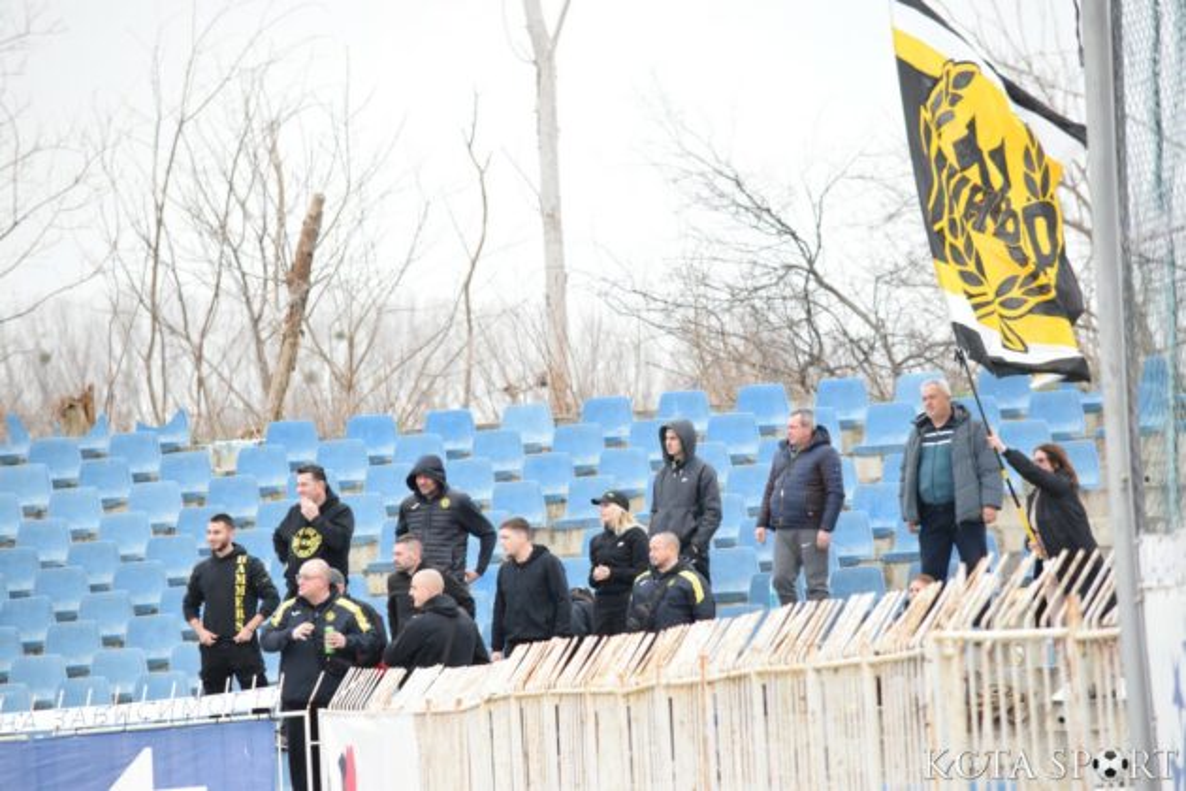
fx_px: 10377
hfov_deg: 6.5
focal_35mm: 315
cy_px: 396
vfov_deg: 4.4
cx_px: 593
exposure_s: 1/800
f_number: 5.3
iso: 1600
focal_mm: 210
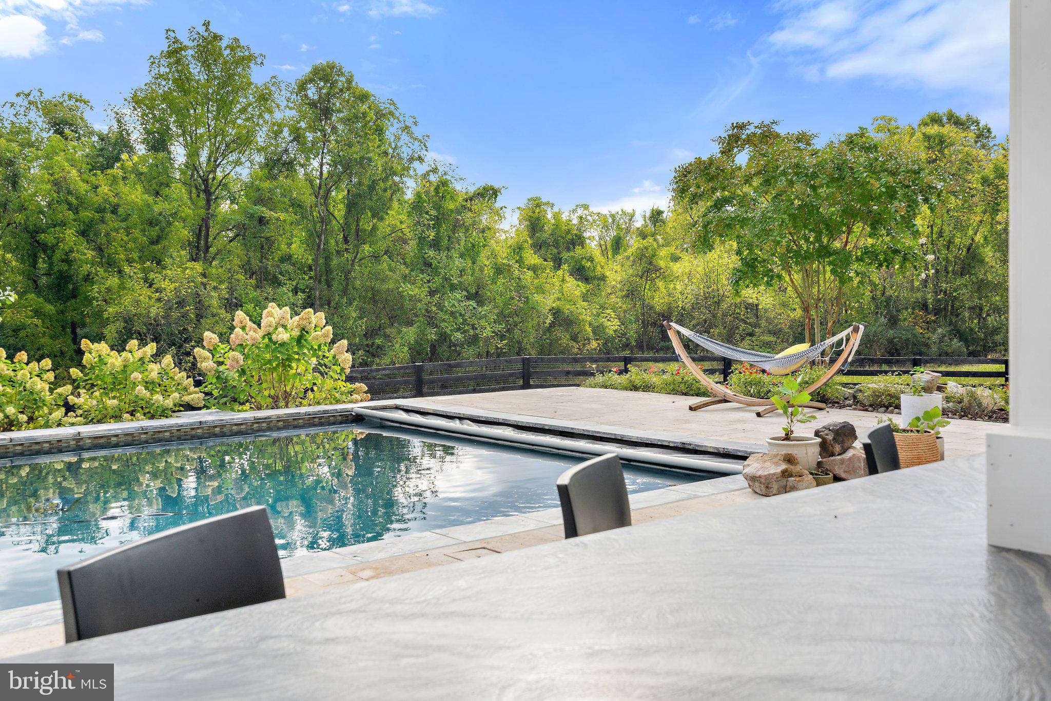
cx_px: 526
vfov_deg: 37.8
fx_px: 1022
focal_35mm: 35
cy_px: 350
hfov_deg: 54.4
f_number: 13
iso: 250
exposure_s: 1/160
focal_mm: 35
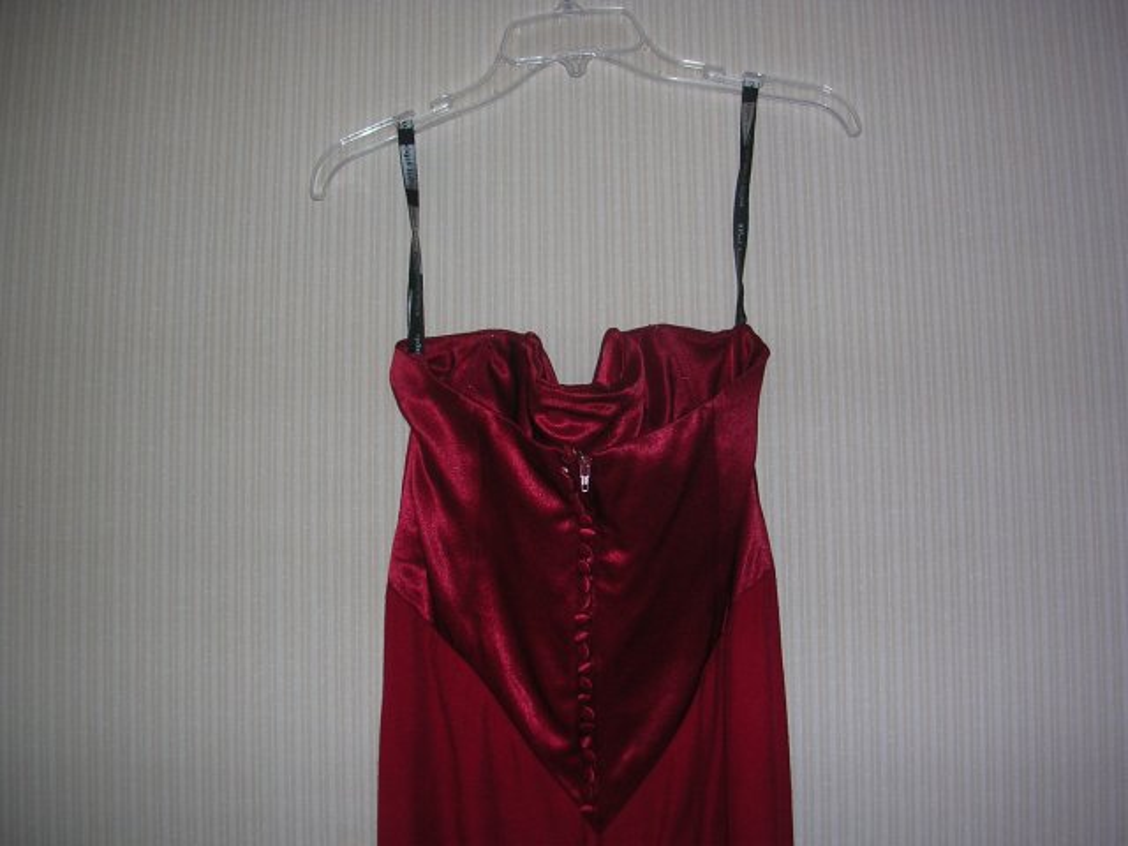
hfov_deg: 49.0
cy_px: 423
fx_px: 1238
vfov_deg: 37.7
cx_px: 564
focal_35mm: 38
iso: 50
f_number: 2.8
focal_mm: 5.8
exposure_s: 1/60.1
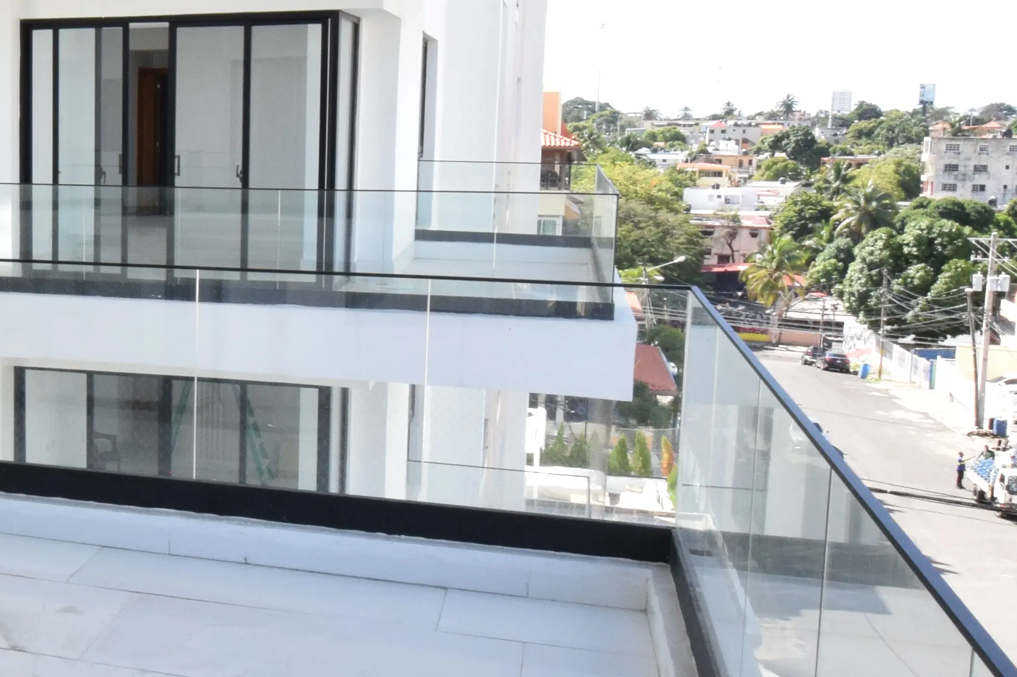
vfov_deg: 29.2
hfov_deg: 38.4
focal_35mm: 46
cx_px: 21
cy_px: 302
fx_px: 1299
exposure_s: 1/125
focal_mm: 10
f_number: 14
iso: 800
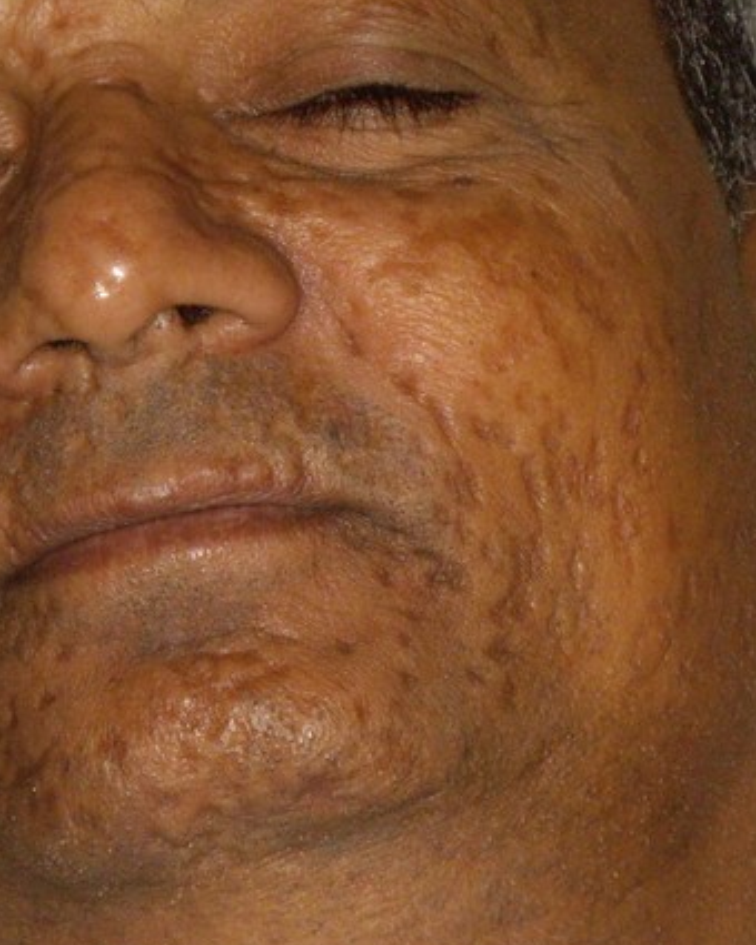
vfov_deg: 7.2
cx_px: 302
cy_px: 369
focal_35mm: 268
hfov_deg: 5.8
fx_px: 7496
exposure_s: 1/125
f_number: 5.2
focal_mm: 18.6
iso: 200
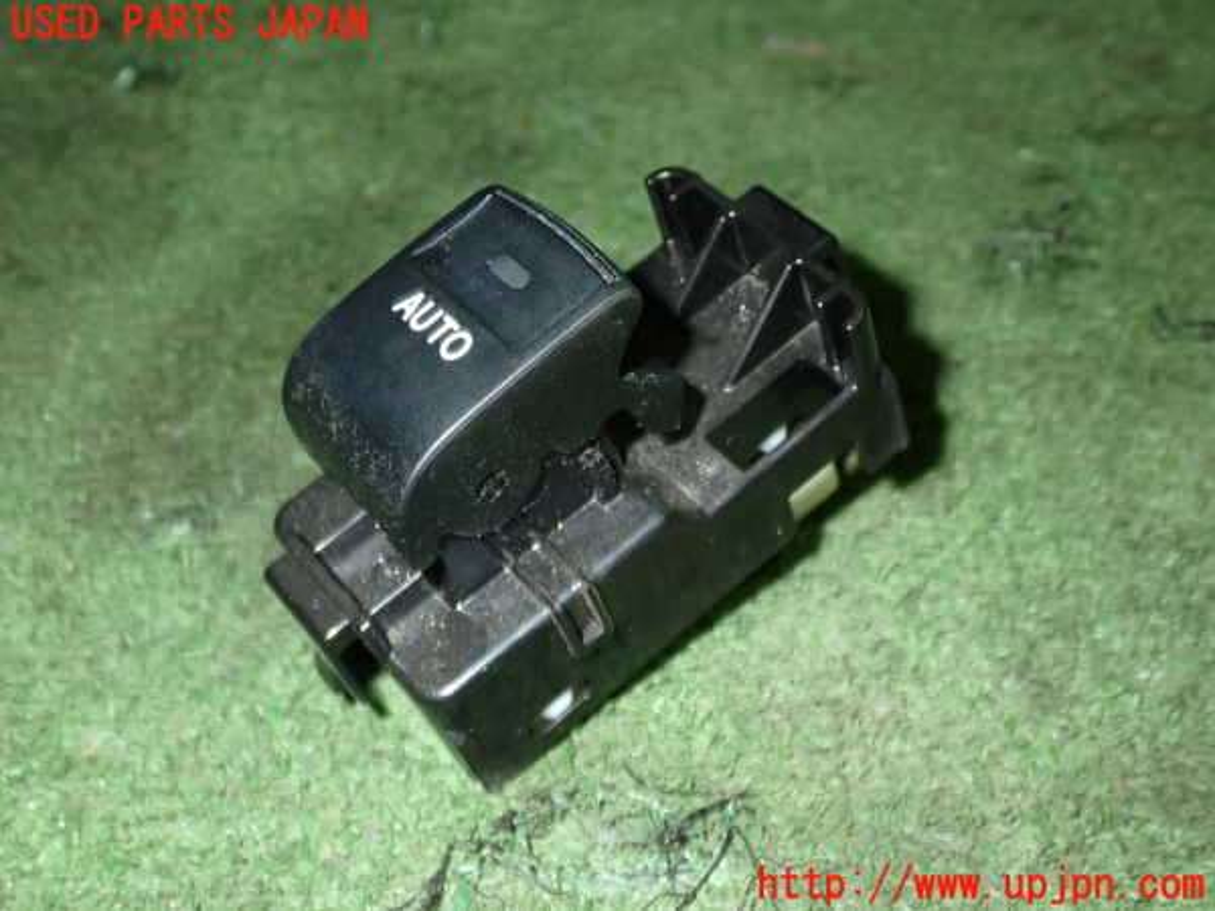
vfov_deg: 30.9
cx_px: 608
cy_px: 456
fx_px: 1650
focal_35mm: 47
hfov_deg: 40.4
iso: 400
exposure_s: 1/50
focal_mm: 8.4
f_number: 9
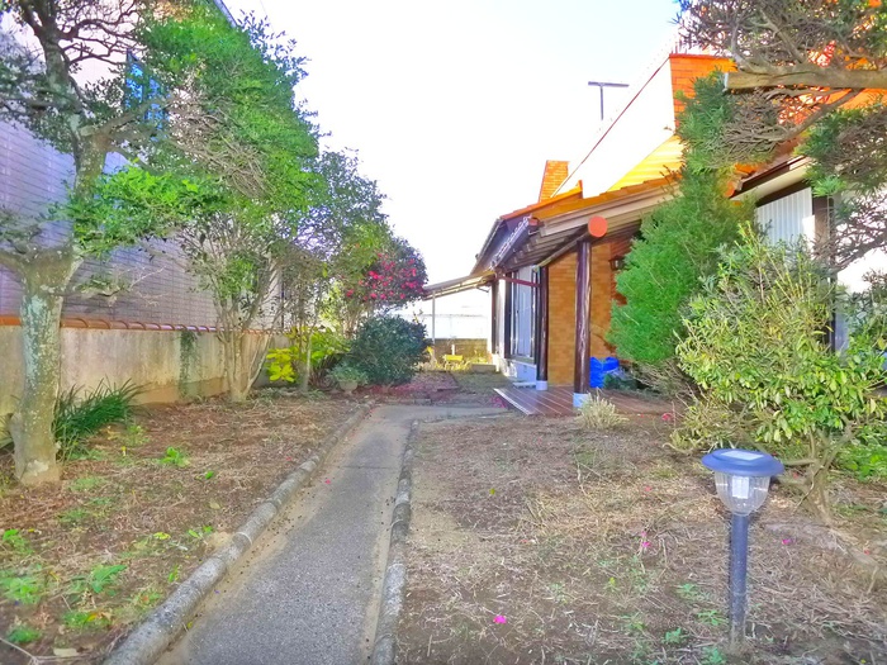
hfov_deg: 71.6
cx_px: 444
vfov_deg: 56.8
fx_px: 615
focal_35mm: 24
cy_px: 332
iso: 400
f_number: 2.8
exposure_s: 1/160
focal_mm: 5.1
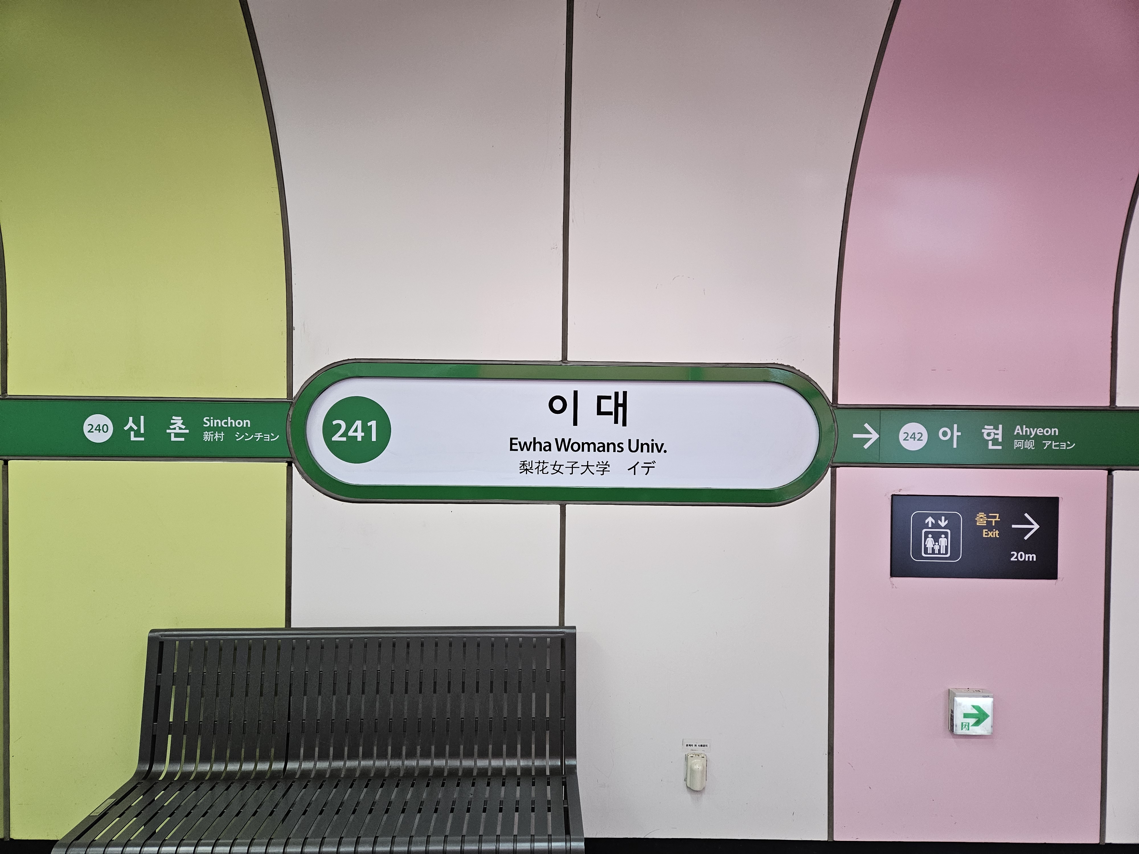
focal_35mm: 23
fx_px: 757
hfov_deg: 73.9
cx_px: 570
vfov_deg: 58.9
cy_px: 427
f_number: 1.8
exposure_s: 1/120
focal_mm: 5.4
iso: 200
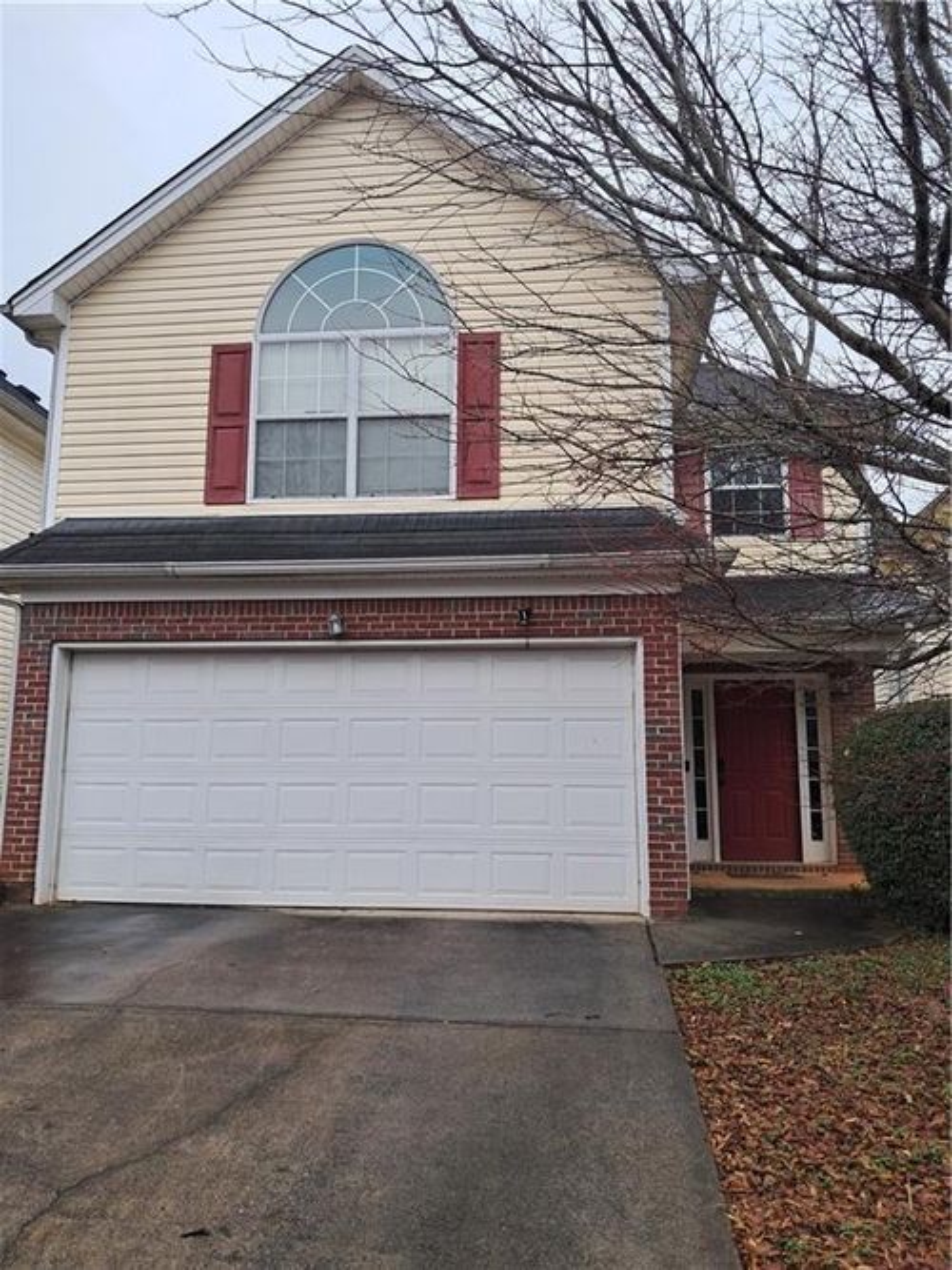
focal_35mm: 27
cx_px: 476
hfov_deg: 51.3
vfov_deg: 65.3
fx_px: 990
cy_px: 635
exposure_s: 1/120
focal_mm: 4
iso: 50
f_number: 1.8
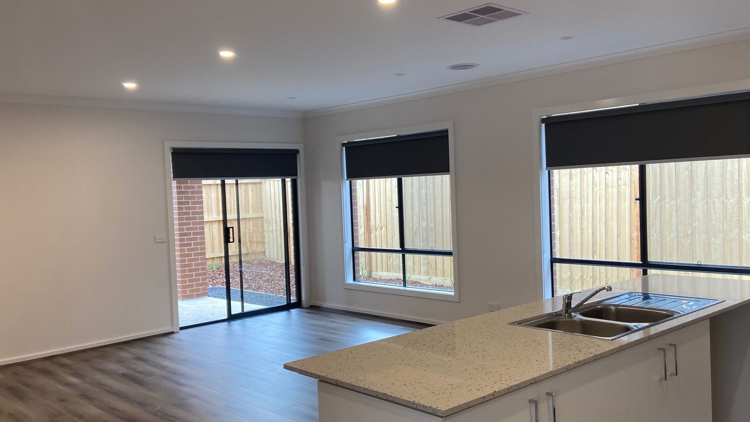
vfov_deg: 34.6
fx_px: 676
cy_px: 226
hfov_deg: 58.0
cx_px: 372
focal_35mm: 34
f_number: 1.8
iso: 80
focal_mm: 4.25
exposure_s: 1/100
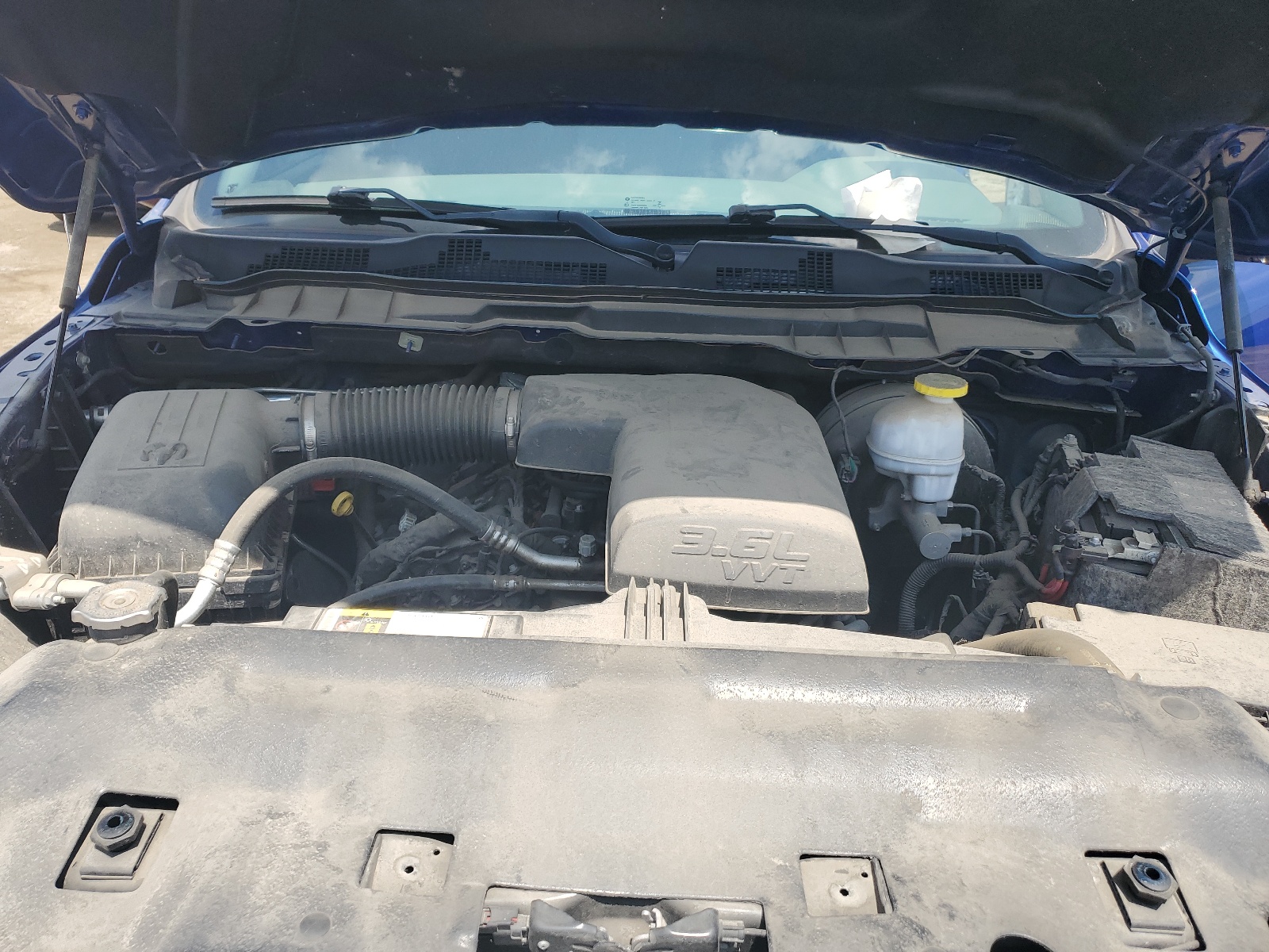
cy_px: 476
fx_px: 953
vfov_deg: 53.1
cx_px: 634
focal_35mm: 26
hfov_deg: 67.3
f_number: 1.5
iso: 50
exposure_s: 1/1429
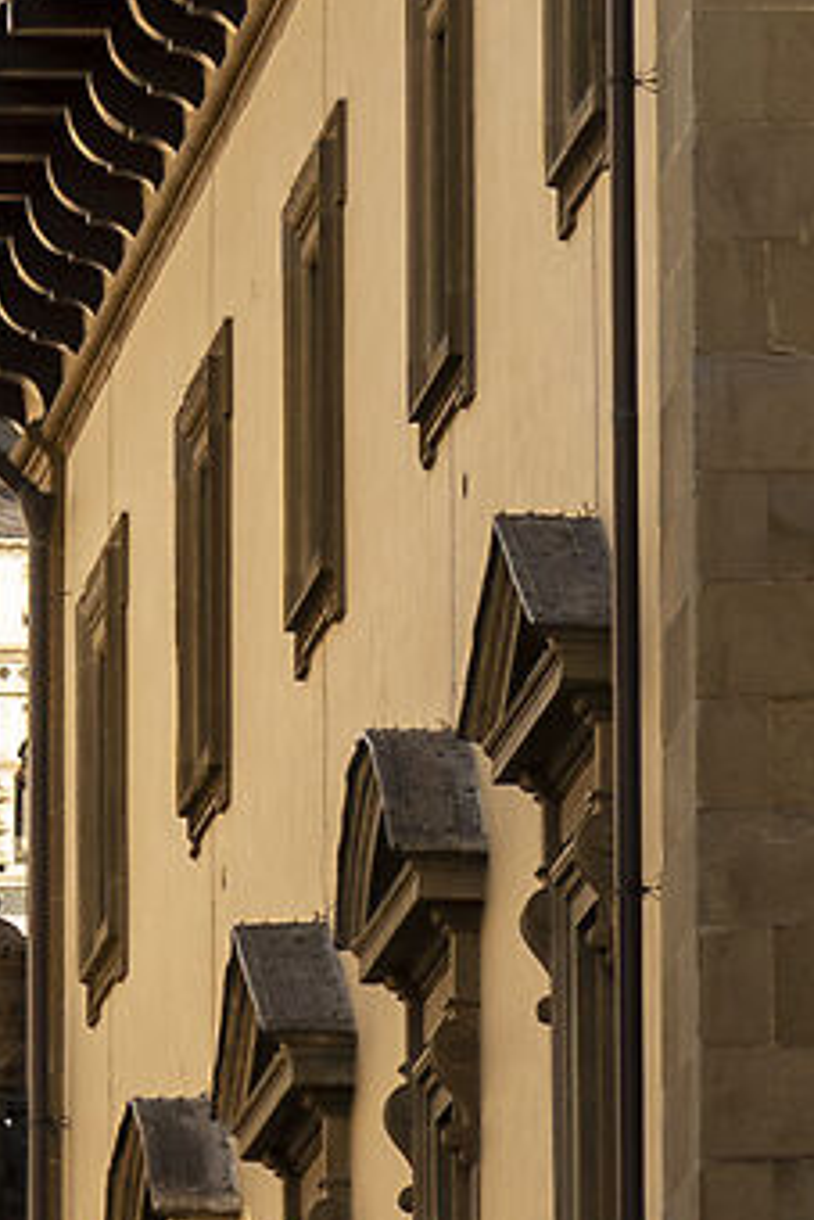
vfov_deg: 2.8
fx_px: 25105
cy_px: -879
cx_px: 50
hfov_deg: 1.9
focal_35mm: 741
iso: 100
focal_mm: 105
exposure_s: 1/250
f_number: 4
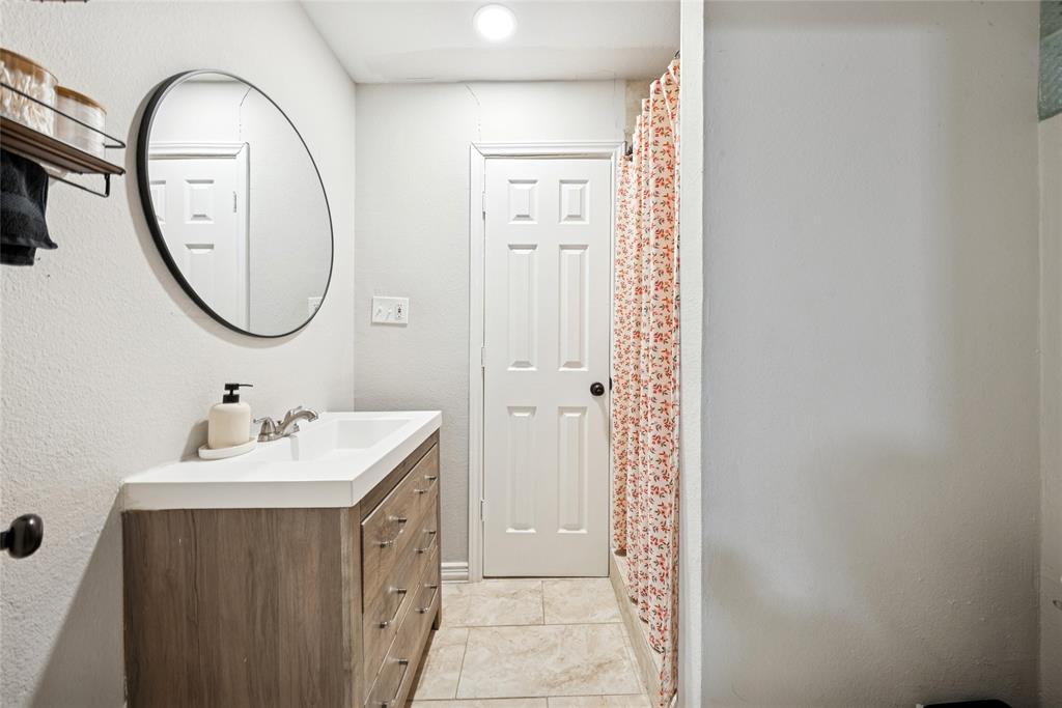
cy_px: 354
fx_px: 354
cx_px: 531
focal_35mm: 12
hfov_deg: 112.6
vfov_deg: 90.0
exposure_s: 1/6
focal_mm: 12
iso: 320
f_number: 9
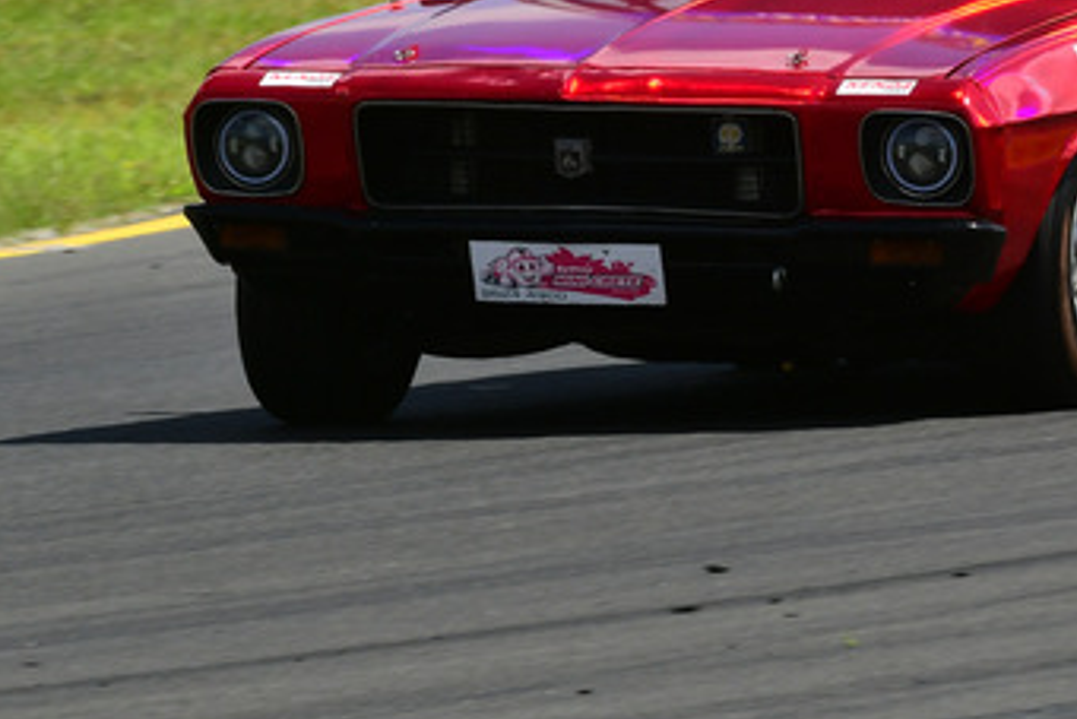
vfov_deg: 1.4
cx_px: 874
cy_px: 63
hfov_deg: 2.2
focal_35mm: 953
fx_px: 28521
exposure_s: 1/500
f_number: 13
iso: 400
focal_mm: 270
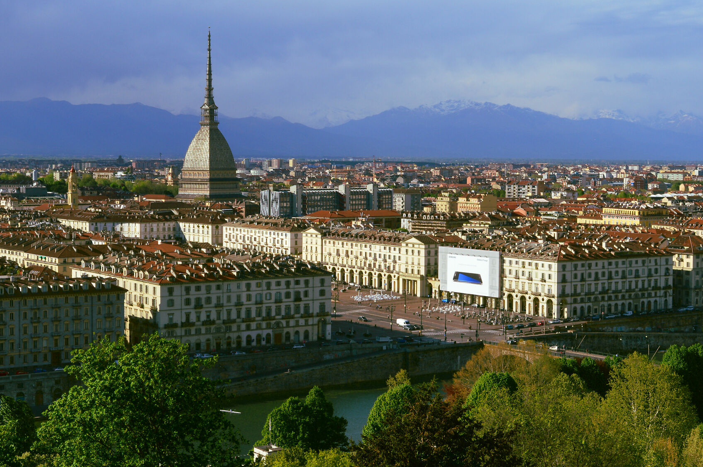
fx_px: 1282
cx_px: 292
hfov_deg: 30.6
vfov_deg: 20.7
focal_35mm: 66
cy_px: 220
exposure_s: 1/200
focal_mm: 31
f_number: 11
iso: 100
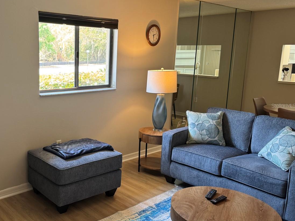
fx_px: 298
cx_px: 82
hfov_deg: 50.9
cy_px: 106
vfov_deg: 40.7
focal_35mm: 35
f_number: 1.78
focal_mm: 6.76
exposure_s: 1/60
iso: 160
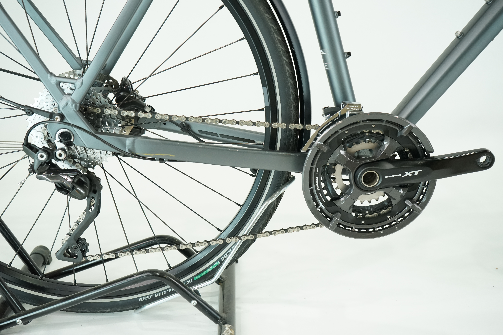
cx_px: 252
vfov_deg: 35.1
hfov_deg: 50.7
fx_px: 531
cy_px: 168
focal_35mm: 38
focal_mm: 38
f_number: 6.3
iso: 2500
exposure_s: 1/200
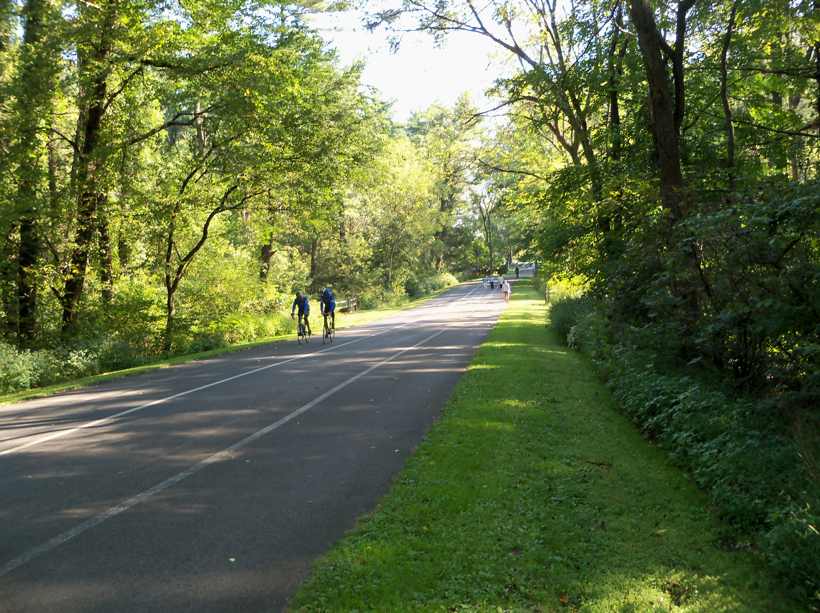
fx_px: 828
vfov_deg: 40.6
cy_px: 306
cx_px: 410
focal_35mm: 35
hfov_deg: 52.7
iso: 80
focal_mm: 6.2
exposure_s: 1/50
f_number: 3.5
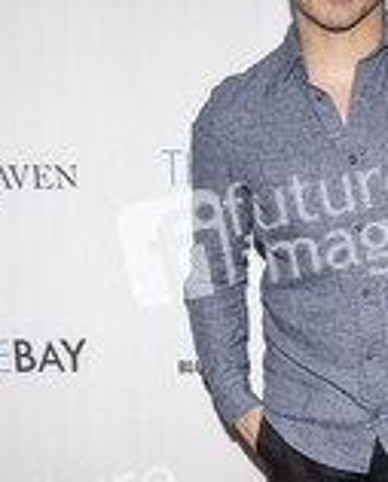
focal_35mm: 71
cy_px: 387
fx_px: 1016
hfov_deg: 21.1
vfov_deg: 26.2
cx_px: 364
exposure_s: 1/200
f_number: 5.6
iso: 800
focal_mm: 30
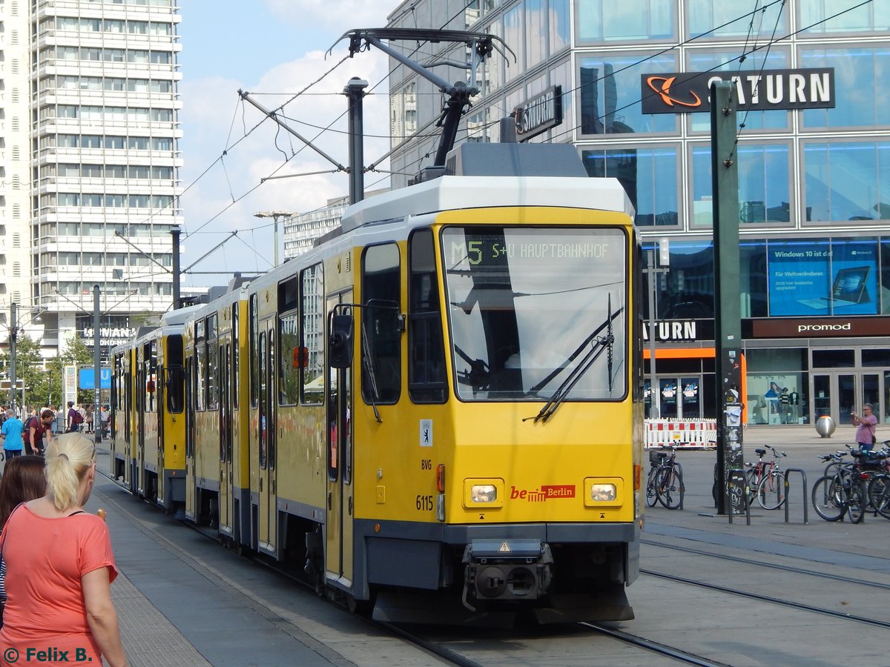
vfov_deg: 17.4
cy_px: 334
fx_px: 2185
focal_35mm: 85
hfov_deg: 23.0
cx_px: 445
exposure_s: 1/800
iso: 125
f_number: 4.3
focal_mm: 15.3
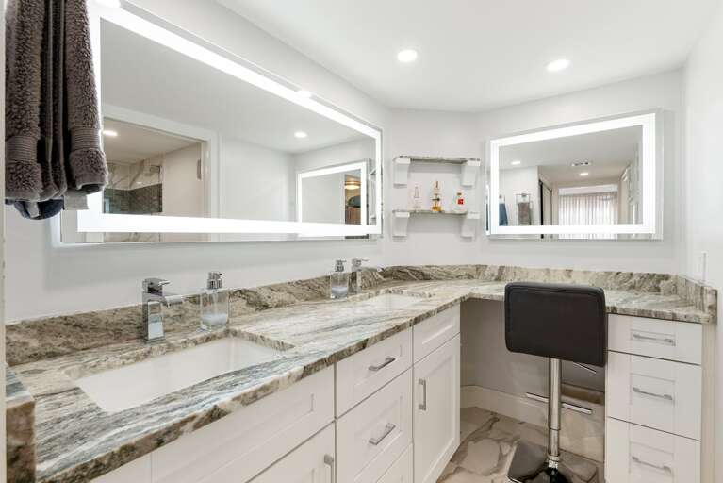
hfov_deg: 96.7
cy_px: 242
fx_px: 321
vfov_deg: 73.8
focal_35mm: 16
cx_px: 362
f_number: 9
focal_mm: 16
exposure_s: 1/2
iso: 100
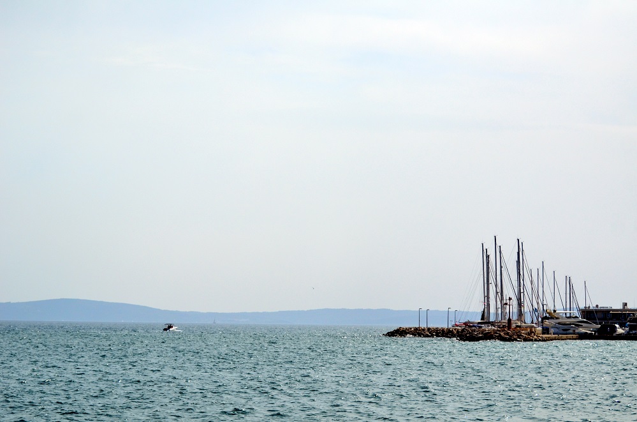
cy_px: 211
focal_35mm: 105
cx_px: 318
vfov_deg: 13.0
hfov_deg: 19.5
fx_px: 1853
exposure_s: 1/8000
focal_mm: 70
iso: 560
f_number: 4.5
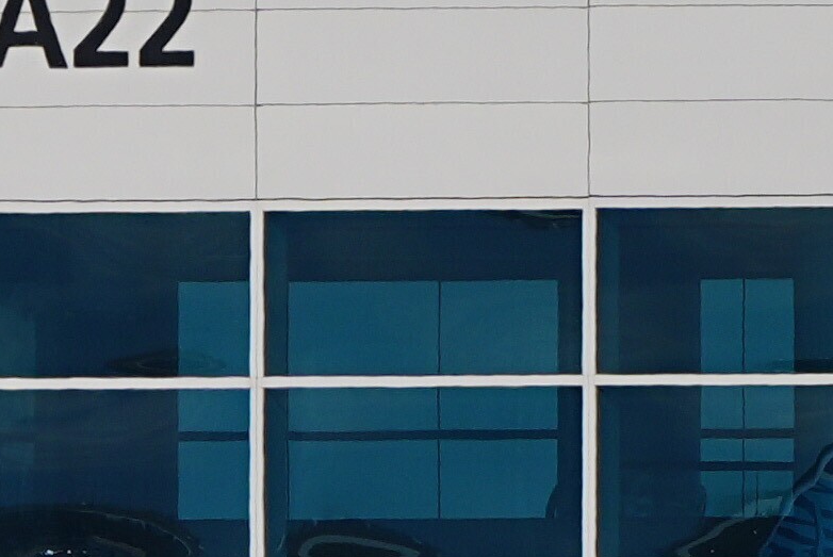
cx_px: -120
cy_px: 1162
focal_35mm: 2558
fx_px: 59243
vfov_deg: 0.5
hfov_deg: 0.8
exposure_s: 1/2500
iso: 200
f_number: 5.6
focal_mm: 339
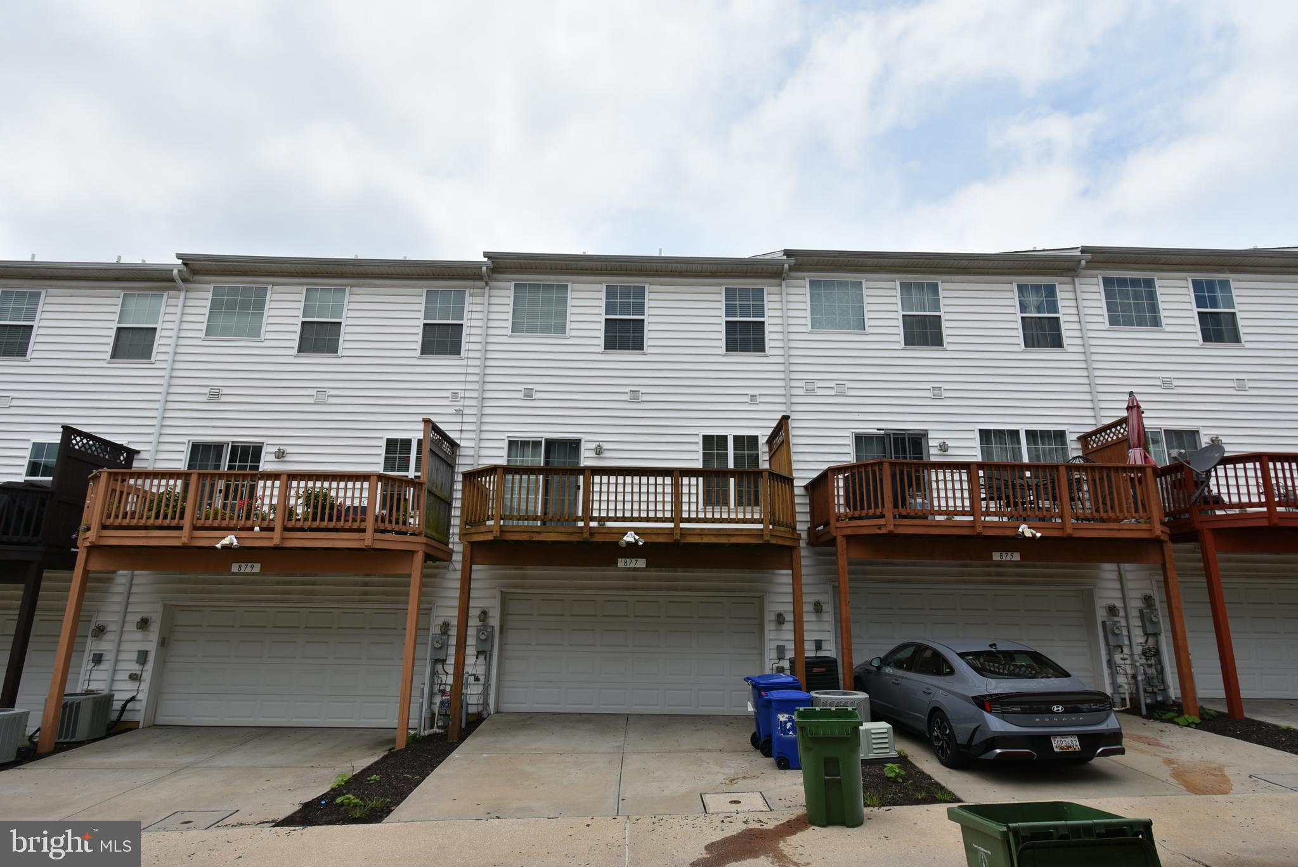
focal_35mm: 20
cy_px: 434
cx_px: 649
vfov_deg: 63.3
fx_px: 704
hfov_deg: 85.4
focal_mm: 13
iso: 140
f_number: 8
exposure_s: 1/500
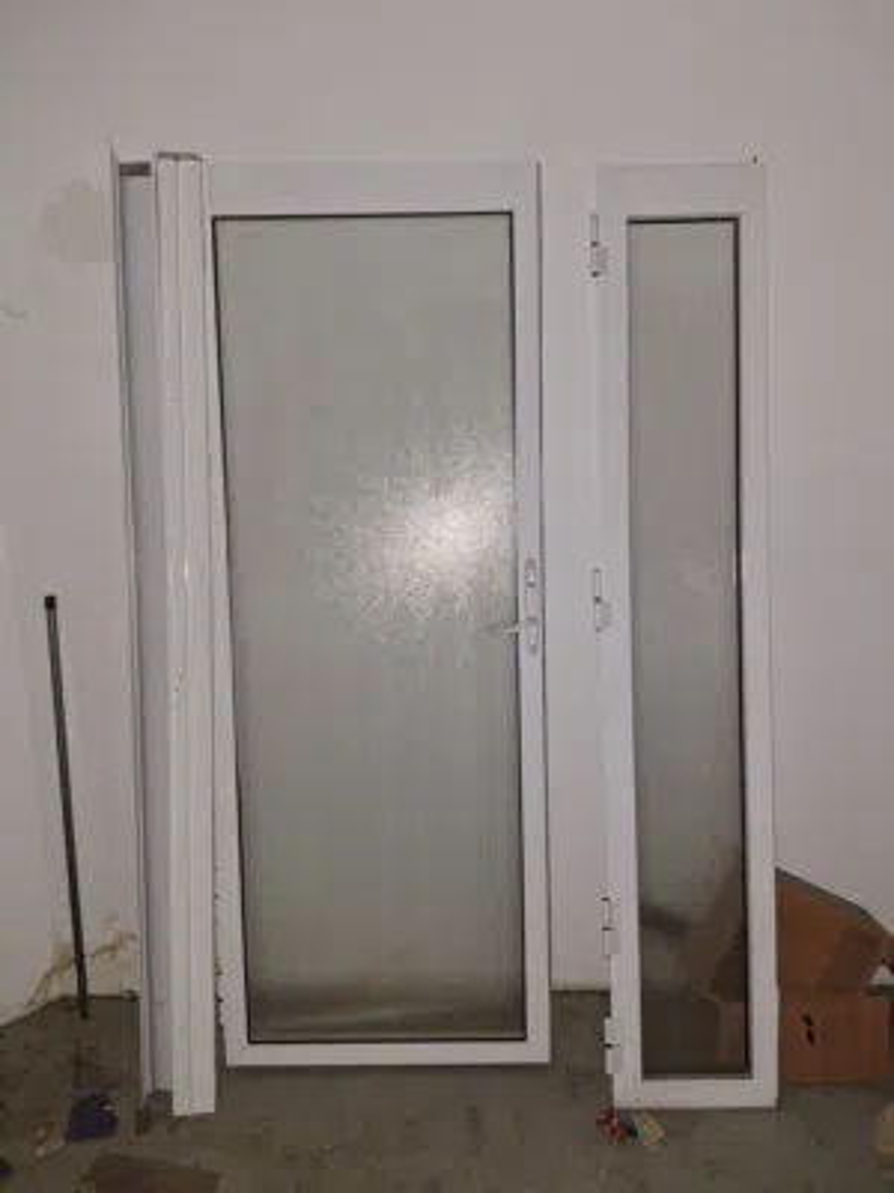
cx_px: 447
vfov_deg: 73.9
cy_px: 596
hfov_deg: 58.9
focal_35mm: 23
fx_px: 792
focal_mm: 5.54
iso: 200
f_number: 1.8
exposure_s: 1/33
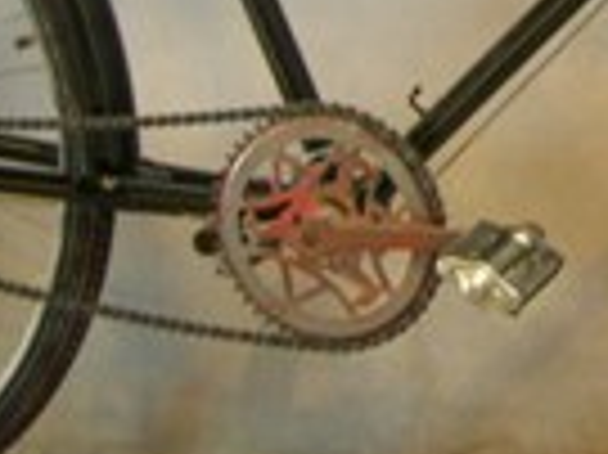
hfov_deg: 15.7
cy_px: -157
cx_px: 905
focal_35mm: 116
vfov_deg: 12.3
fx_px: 2036
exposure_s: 1/3.7
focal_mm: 5.4
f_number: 2.8
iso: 156
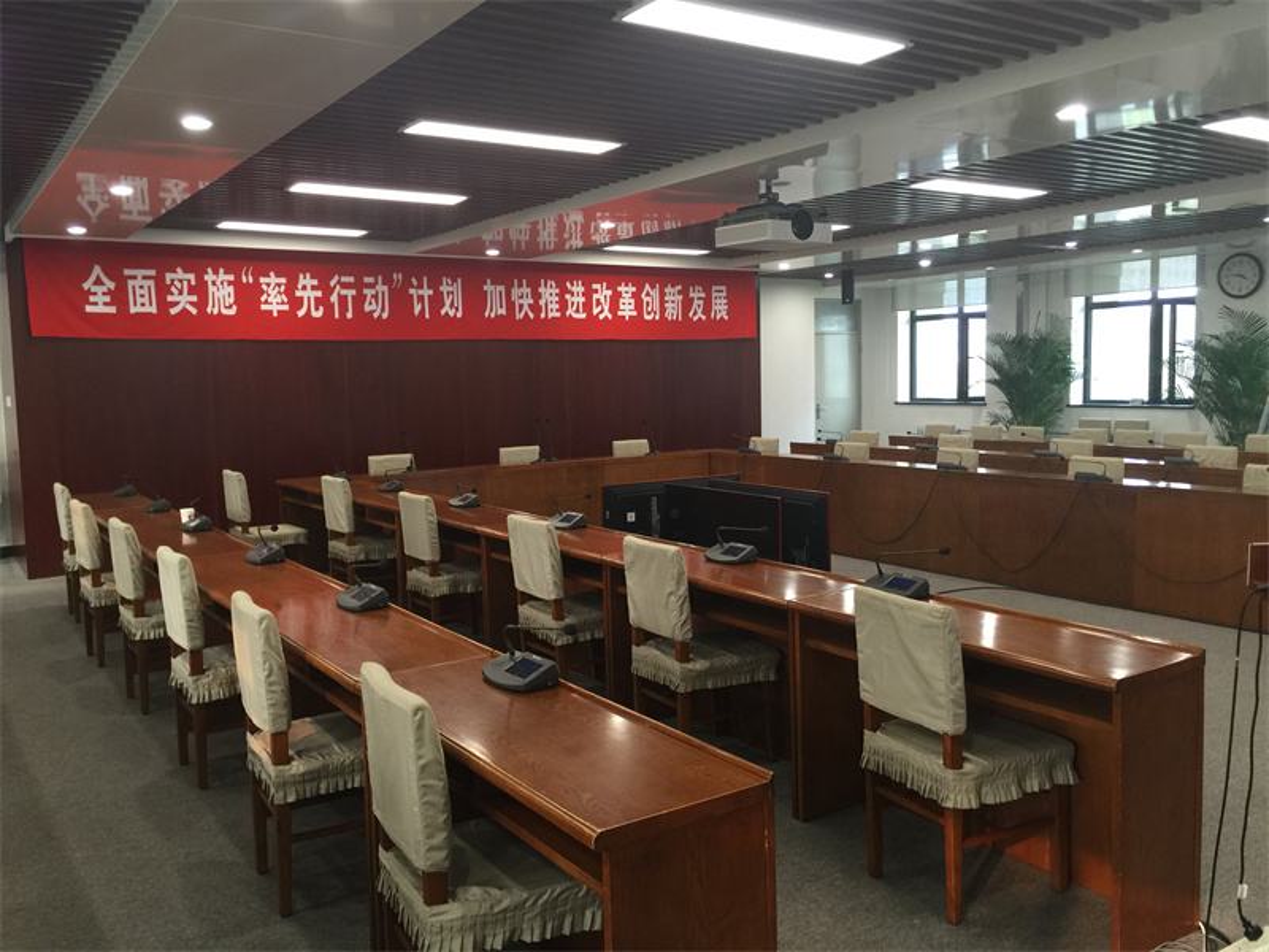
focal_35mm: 29
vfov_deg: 48.2
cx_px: 634
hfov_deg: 61.7
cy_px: 476
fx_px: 1063
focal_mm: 4.15
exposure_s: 1/15
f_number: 2.2
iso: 64
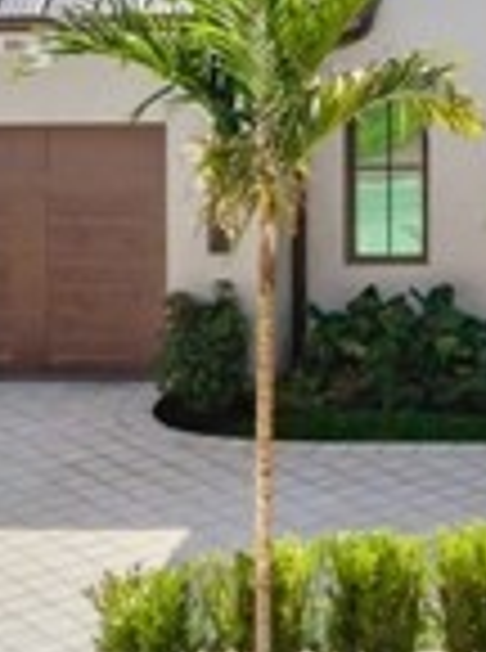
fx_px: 3197
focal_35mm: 170
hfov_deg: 8.3
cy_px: -265
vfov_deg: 11.3
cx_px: 958
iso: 100
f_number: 1.8
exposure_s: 1/500
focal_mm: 8.67
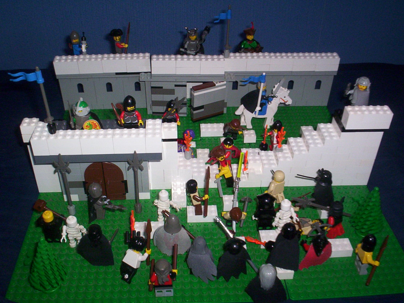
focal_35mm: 40
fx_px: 467
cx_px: 203
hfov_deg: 46.8
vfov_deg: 36.0
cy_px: 148
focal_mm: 4.99
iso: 140
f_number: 4.5
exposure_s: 1/60
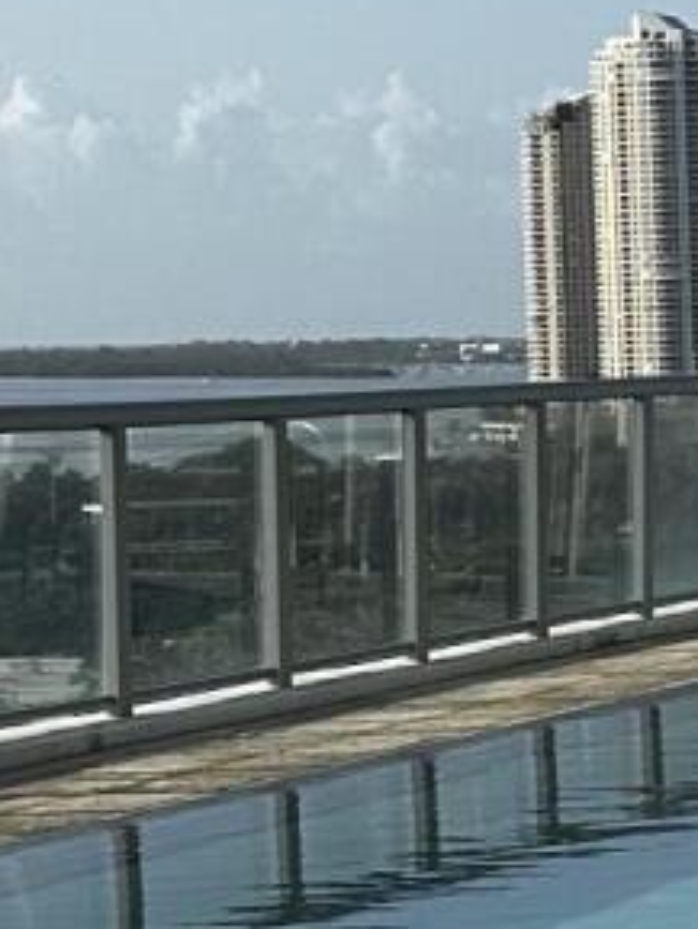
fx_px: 4460
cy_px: 653
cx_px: 1354
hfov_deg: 8.5
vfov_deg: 11.9
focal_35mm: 166
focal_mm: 6.86
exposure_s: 1/5525
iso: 80
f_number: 1.78
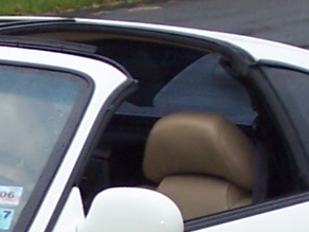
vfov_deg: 4.0
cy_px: 305
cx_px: -75
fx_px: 3339
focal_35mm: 374
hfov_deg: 5.3
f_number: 4
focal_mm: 10.8
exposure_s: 1/180
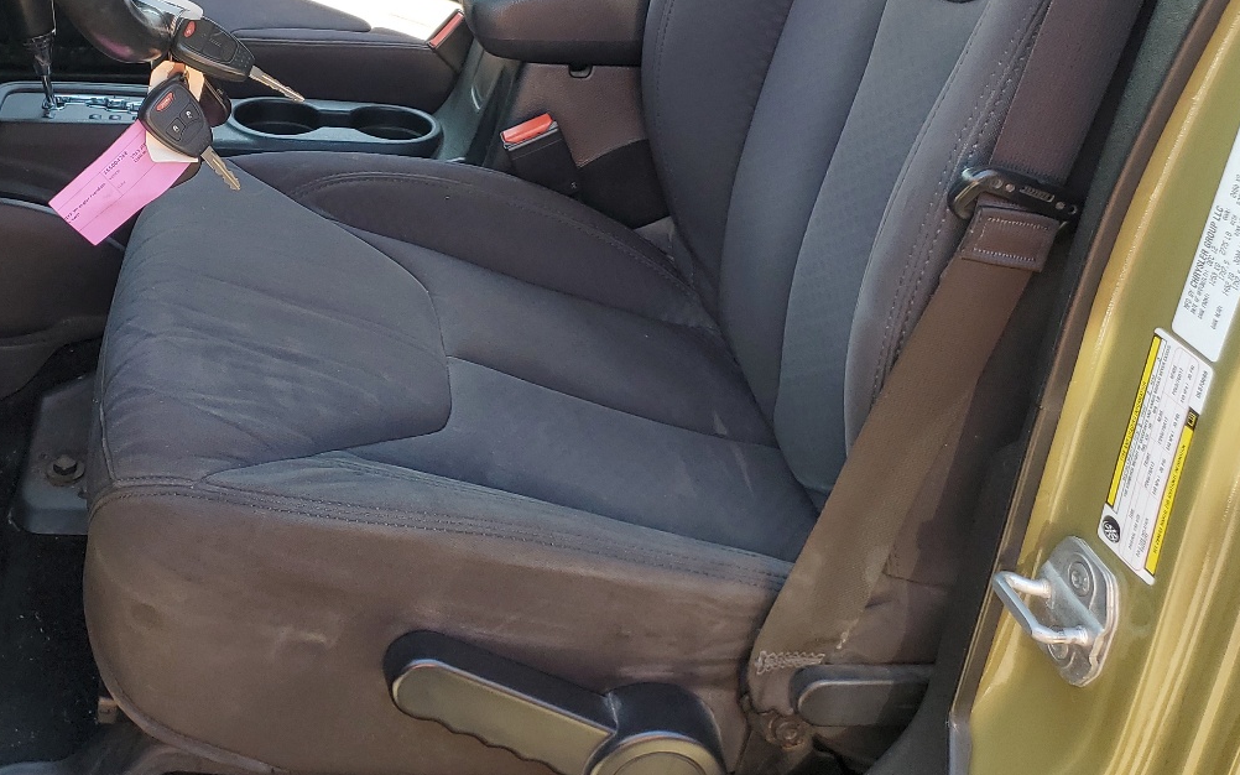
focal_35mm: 44
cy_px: 59
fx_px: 1487
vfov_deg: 28.0
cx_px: 319
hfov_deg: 43.9
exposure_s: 1/213
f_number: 1.5
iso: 50
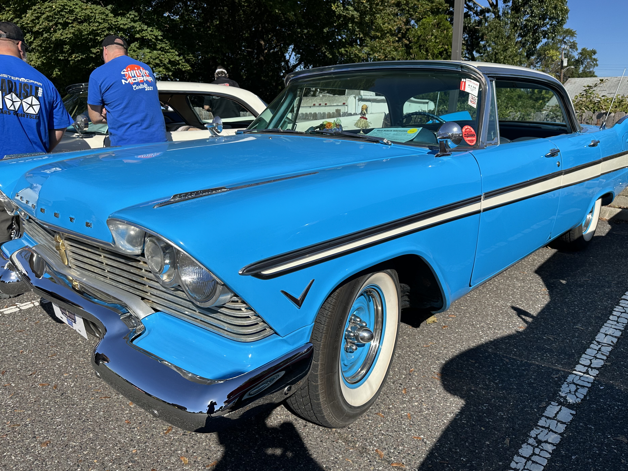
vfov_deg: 53.0
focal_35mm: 26
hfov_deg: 67.3
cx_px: 320
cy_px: 228
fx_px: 472
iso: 80
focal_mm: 6.86
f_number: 1.78
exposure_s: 1/6211
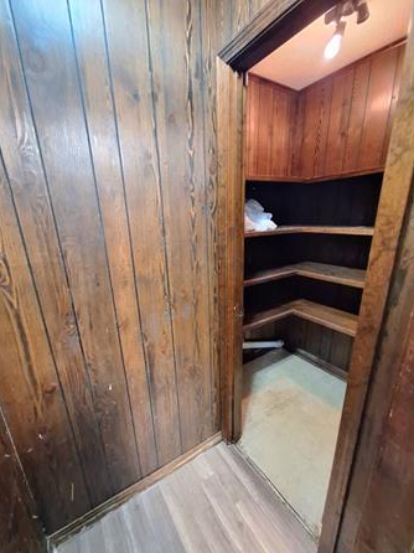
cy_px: 285
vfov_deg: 102.1
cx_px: 198
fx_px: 223
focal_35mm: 14
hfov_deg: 85.6
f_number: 2.2
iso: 500
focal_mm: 1.74
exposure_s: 1/20
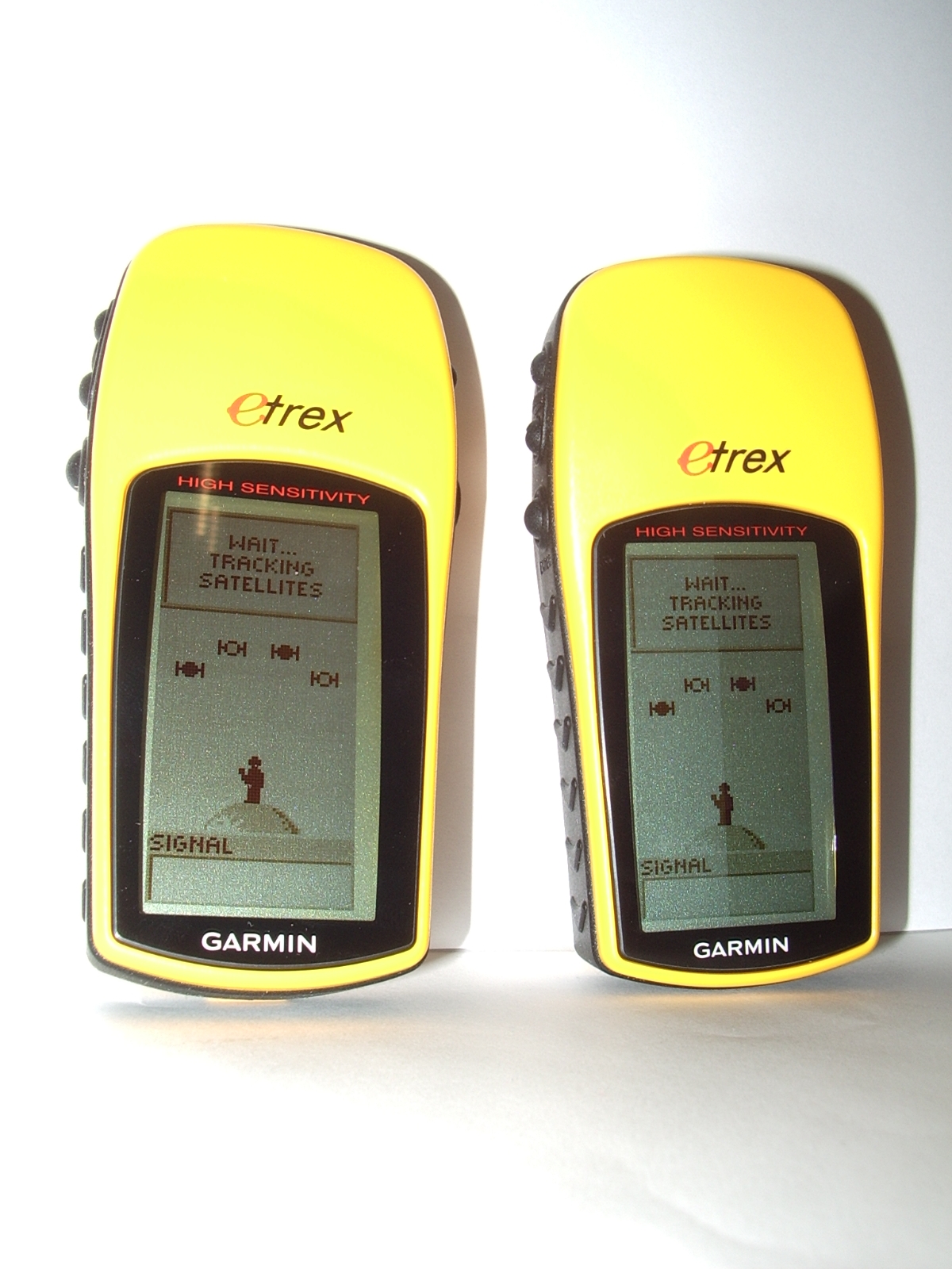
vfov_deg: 49.0
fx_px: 1393
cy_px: 634
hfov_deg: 37.7
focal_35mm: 38
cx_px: 476
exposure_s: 1/40
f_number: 4.3
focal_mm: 5.8
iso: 50
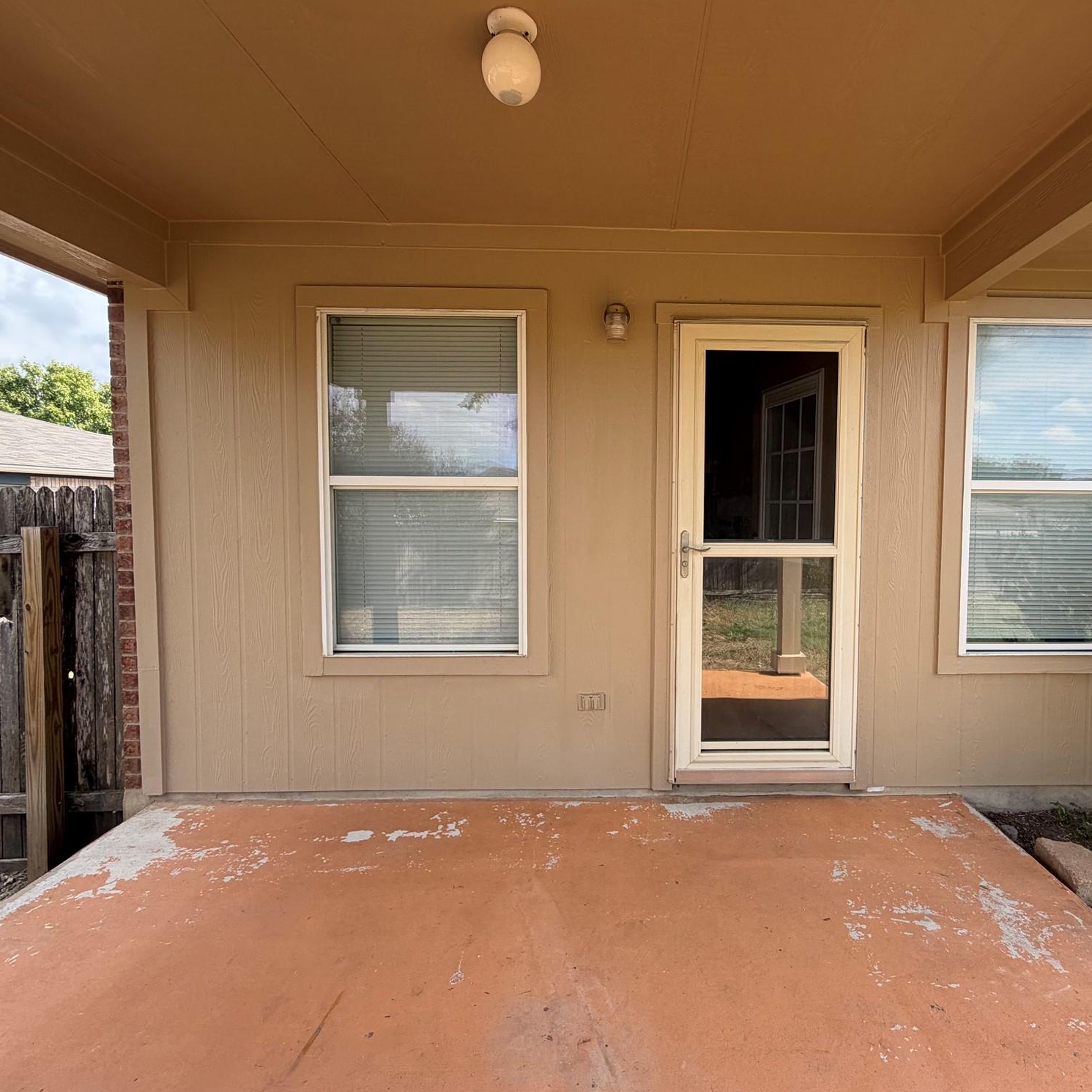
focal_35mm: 17
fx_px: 607
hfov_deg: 83.2
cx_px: 642
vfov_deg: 84.0
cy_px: 532
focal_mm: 2.22
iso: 50
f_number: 2.2
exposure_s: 1/502
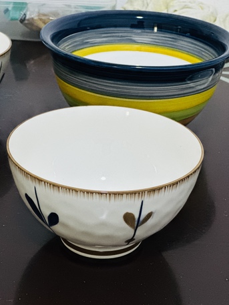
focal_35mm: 77
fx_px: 679
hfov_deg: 19.1
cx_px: 114
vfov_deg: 25.3
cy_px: 152
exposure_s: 1/24
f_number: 2.8
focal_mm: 9
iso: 500
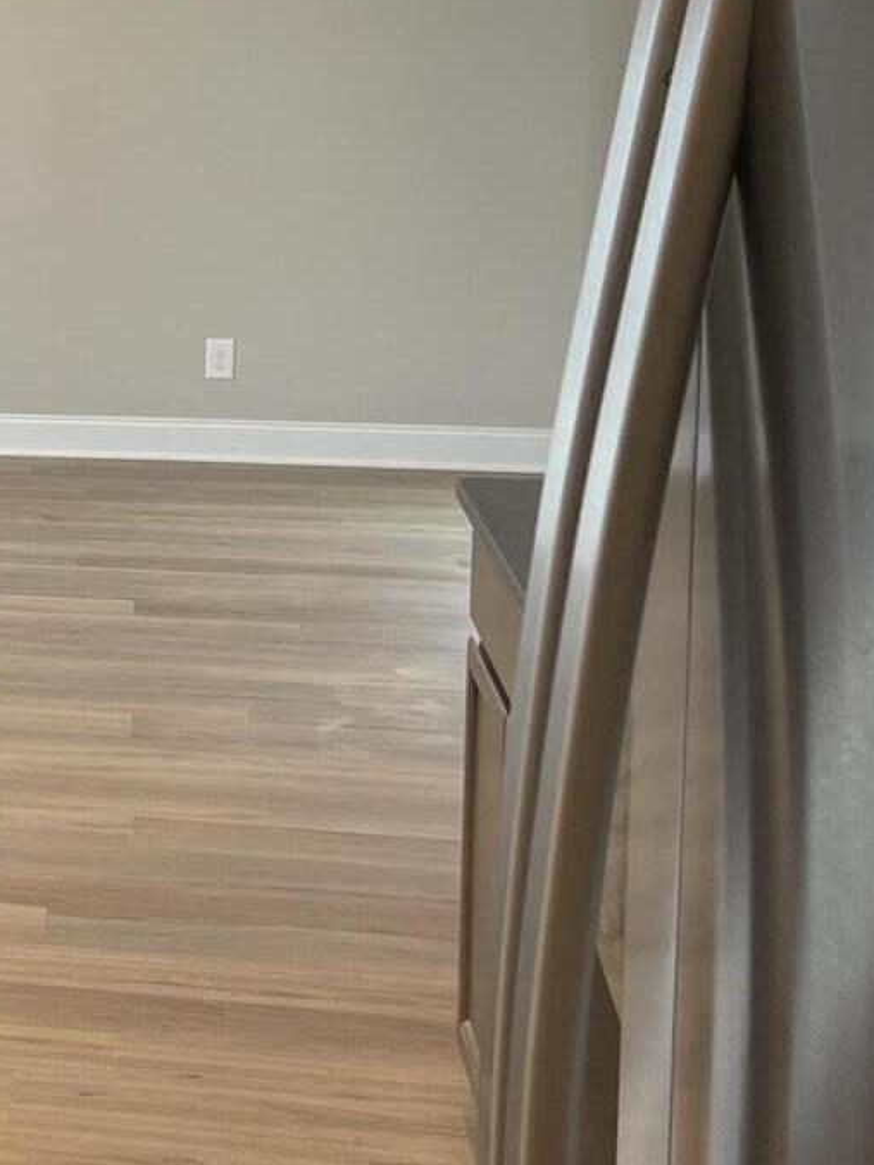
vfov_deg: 26.1
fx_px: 2491
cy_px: 334
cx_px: -638
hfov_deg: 16.9
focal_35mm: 74
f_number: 1.6
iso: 80
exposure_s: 1/60
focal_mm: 5.1
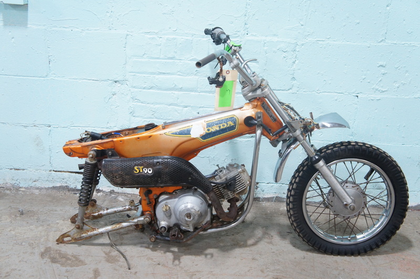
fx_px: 542
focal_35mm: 46
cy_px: 140
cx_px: 210
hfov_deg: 42.4
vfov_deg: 28.9
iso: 1600
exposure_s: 1/50
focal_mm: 31
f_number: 4
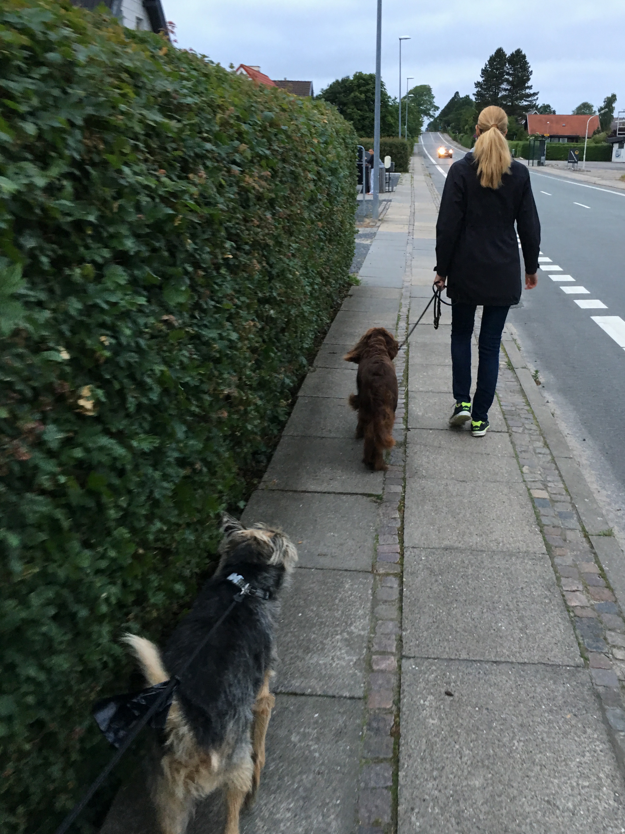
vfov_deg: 54.0
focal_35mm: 34
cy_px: 421
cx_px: 366
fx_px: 819
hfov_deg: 41.7
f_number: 2.2
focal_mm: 4.15
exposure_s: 1/33
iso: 50
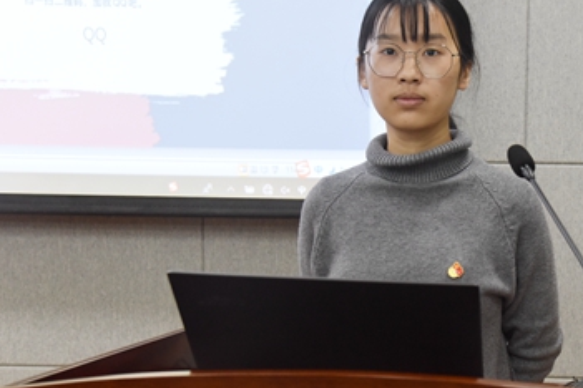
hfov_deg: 30.2
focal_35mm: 65
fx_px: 1053
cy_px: 240
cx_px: 468
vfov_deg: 20.9
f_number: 5
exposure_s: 1/160
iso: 3200
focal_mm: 38
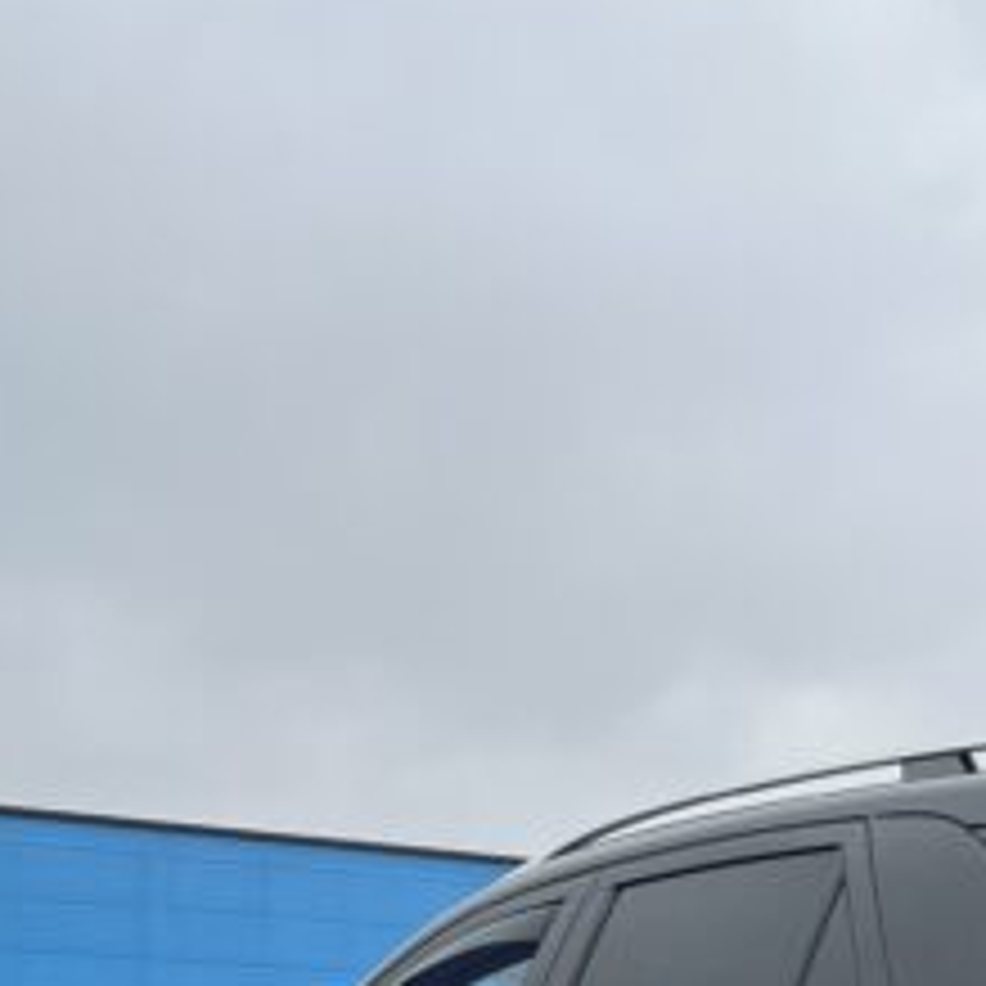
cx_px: 1535
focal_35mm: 84
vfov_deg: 19.0
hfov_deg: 18.1
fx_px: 2707
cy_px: 1301
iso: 50
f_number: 1.5
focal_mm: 5.7
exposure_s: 1/1171
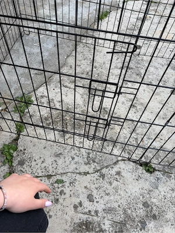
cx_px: 88
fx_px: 175
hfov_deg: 53.1
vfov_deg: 67.3
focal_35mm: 26
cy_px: 116
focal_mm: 5.96
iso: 32
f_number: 1.6
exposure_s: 1/122
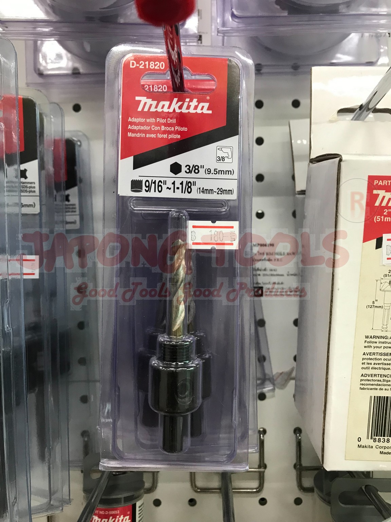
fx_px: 422
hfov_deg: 49.7
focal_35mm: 28
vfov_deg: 63.4
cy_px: 261
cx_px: 196
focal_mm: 3.99
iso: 40
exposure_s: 1/17
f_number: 1.8
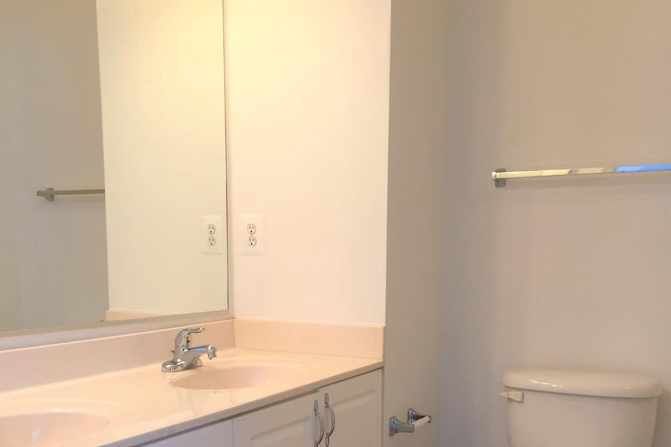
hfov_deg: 47.4
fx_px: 764
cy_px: 369
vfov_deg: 31.6
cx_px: 330
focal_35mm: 41
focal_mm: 4.15
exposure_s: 1/30
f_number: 2.2
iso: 80
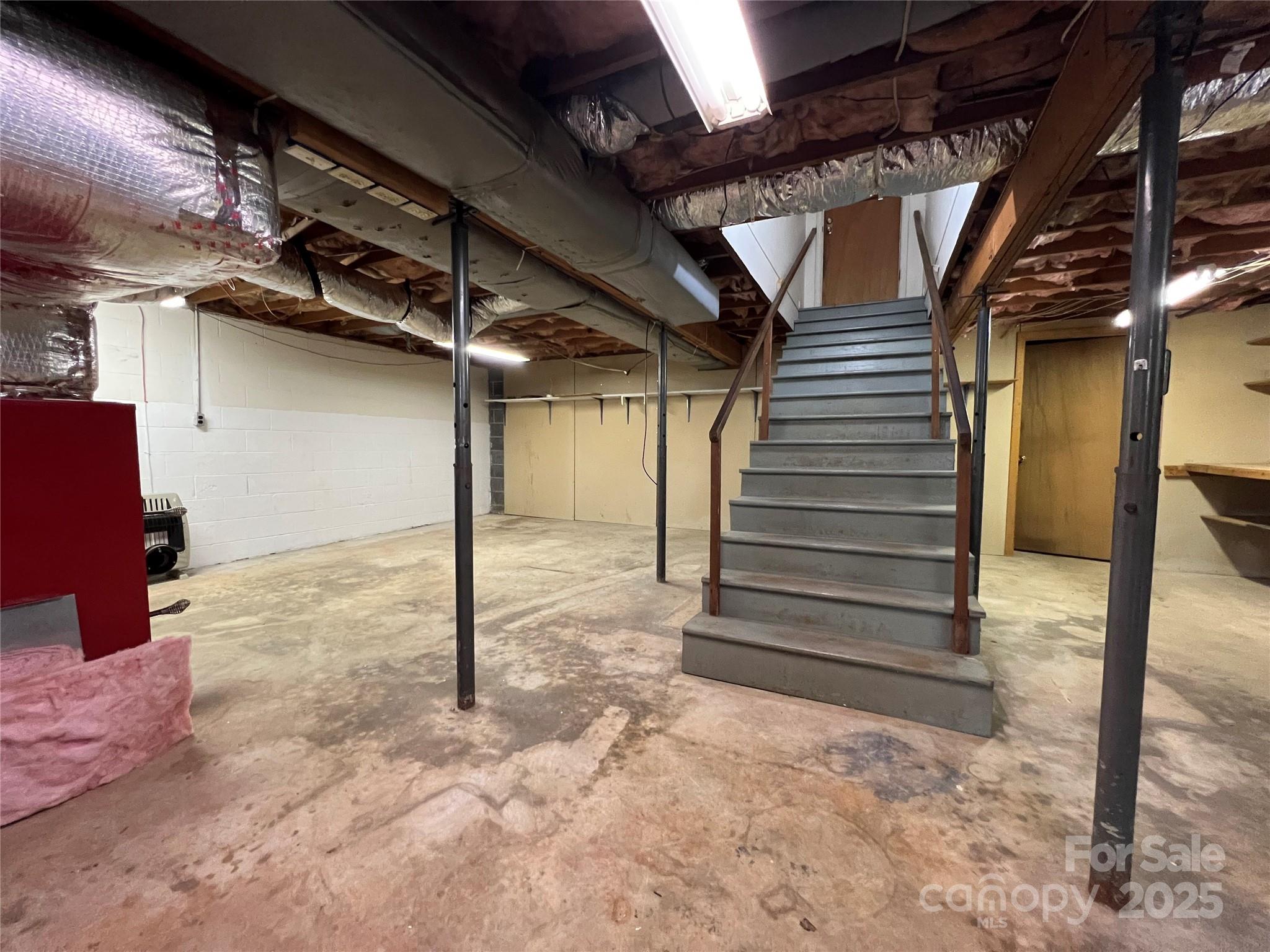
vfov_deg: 89.9
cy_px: 476
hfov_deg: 106.2
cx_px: 635
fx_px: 477
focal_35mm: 13
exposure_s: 1/60
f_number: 1.8
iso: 500
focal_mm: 1.57
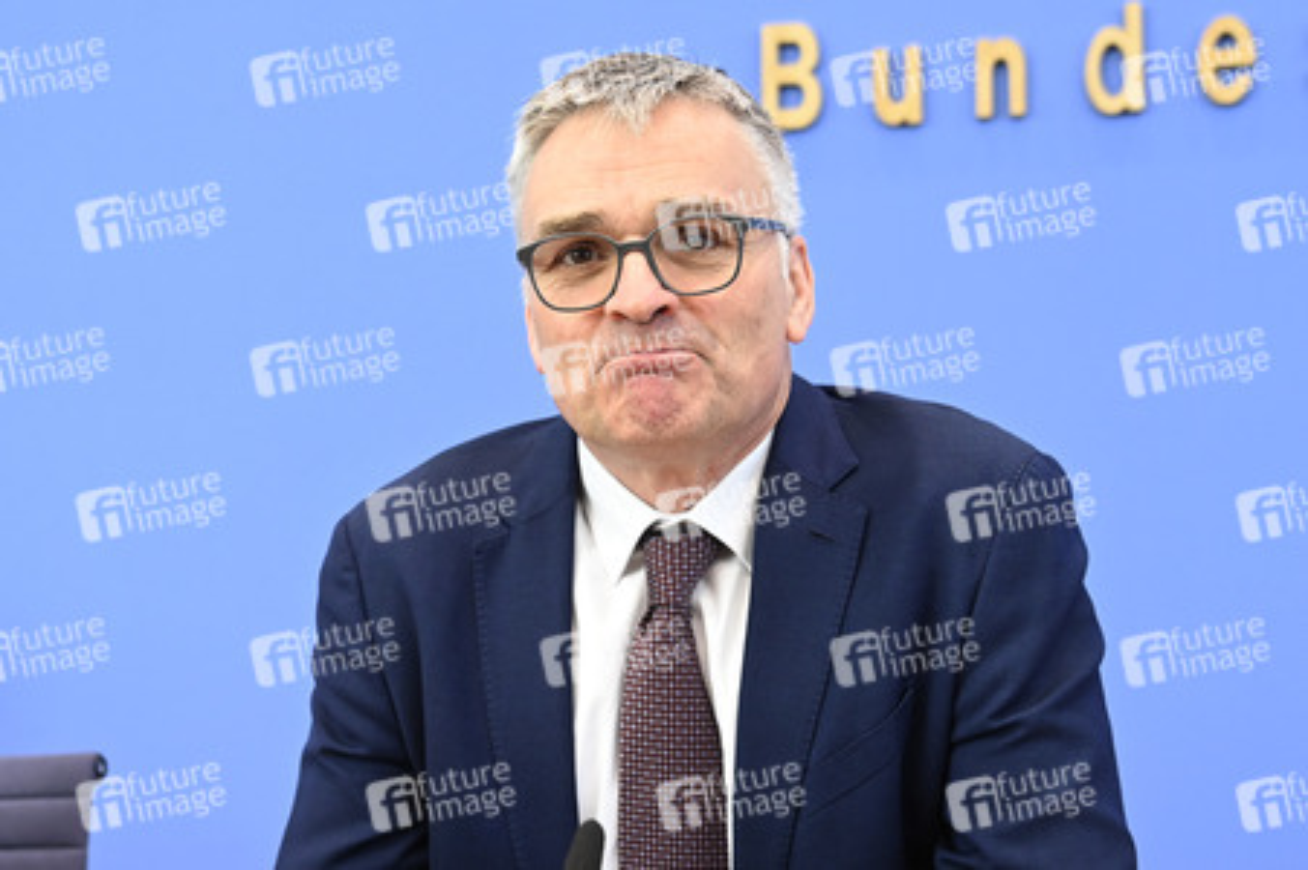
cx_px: 654
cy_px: 435
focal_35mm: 34
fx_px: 1234
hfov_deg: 55.8
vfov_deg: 38.8
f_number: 4
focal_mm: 34
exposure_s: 1/640
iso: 4000
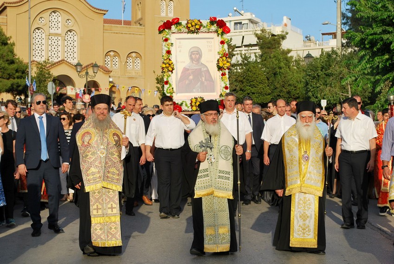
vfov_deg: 18.3
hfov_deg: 26.9
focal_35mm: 75
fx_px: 823
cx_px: 197
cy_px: 132
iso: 100
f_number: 8
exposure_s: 1/250
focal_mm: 50
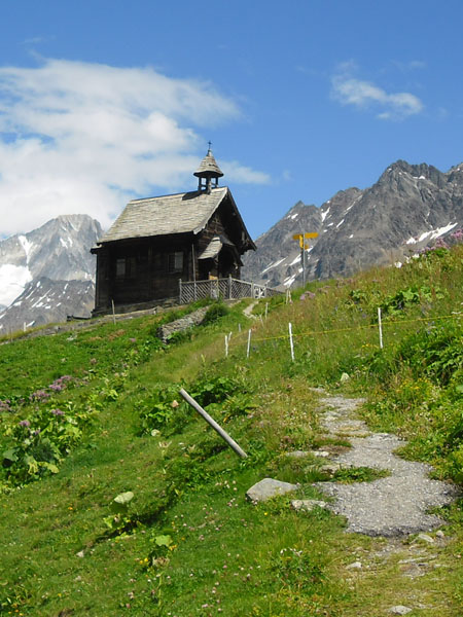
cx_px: 232
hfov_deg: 32.9
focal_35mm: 44
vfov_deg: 42.9
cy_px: 308
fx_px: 785
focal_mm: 7.8
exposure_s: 1/558
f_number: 4.5
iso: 80
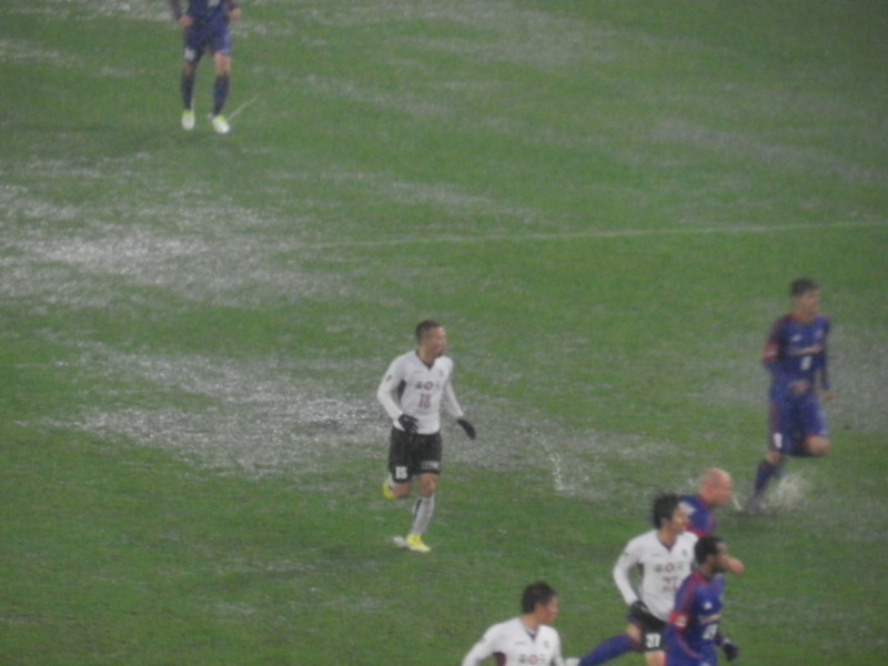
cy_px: 333
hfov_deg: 3.2
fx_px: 15905
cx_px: 444
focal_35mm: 620
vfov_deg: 2.4
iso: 450
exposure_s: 1/125
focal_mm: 110.1
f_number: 5.7
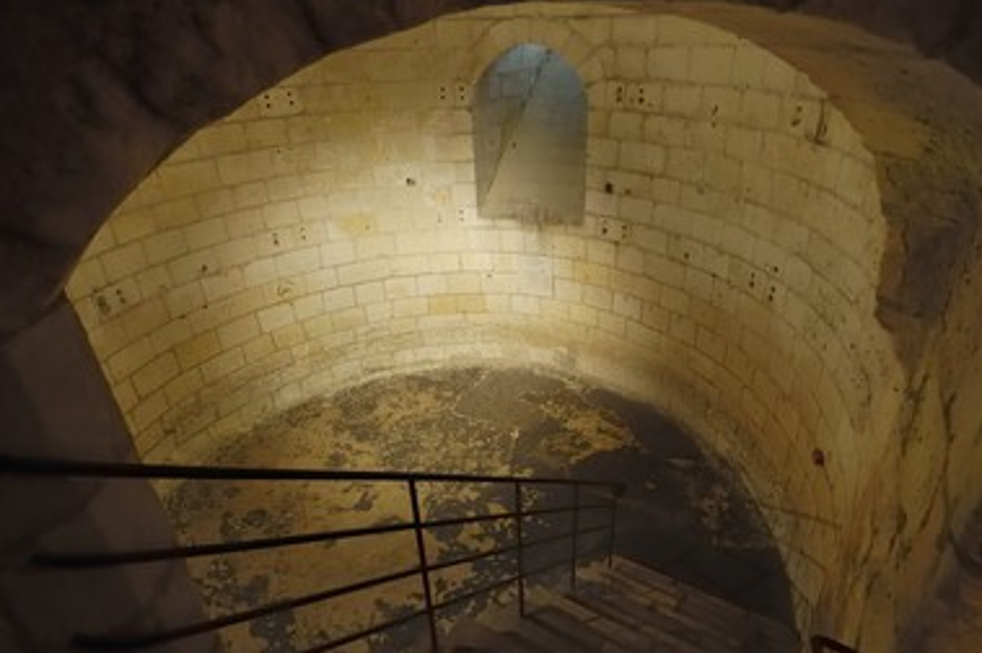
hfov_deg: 83.9
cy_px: 316
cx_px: 525
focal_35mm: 20
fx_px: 545
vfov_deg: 61.8
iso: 400
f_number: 4
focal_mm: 12
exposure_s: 1/5
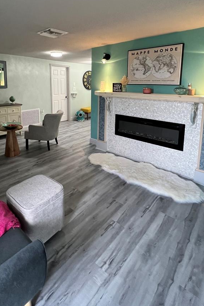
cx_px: 85
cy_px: 107
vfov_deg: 84.5
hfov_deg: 64.1
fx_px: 162
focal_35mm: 19
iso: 250
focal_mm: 1.57
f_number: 1.8
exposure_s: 1/120
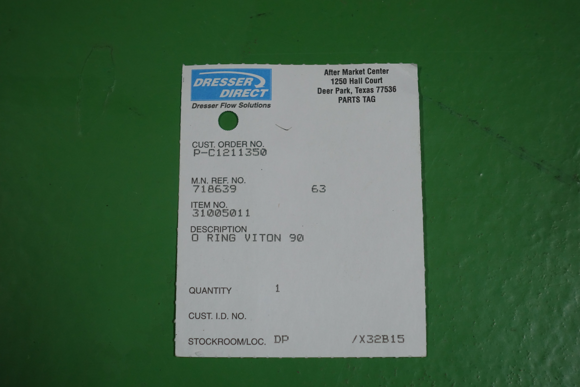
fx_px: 967
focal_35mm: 60
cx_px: 290
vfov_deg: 22.6
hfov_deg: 33.4
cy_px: 194
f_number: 2.8
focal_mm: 22
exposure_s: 1/60
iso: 500
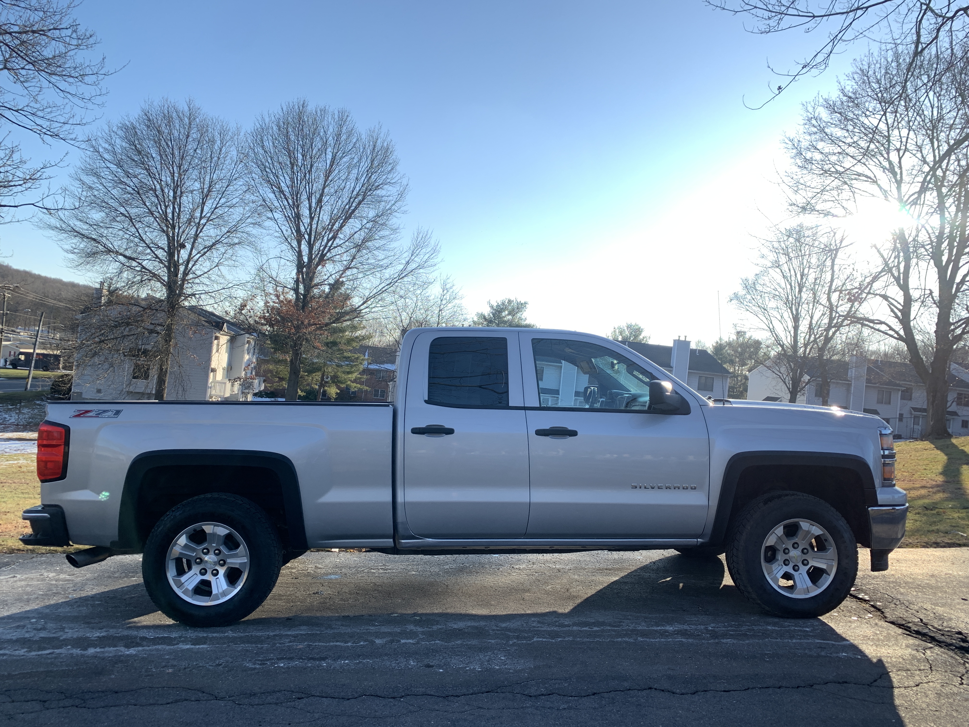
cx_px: 484
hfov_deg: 67.3
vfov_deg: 53.1
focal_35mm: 26
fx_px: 728
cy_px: 364
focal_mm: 4.25
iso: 25
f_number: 1.8
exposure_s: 1/382
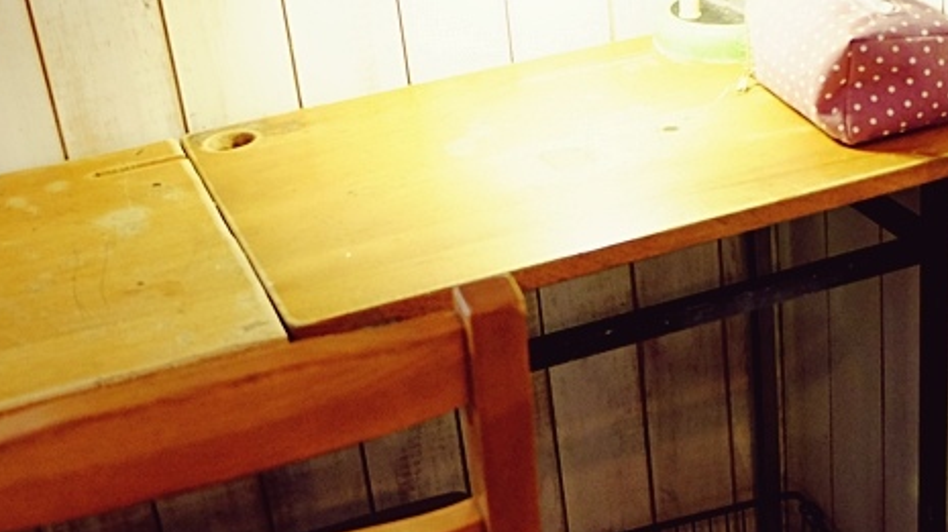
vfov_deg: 20.0
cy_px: 270
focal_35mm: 60
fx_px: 1507
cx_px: 652
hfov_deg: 34.5
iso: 2000
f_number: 3.6
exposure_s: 1/60
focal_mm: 17.5
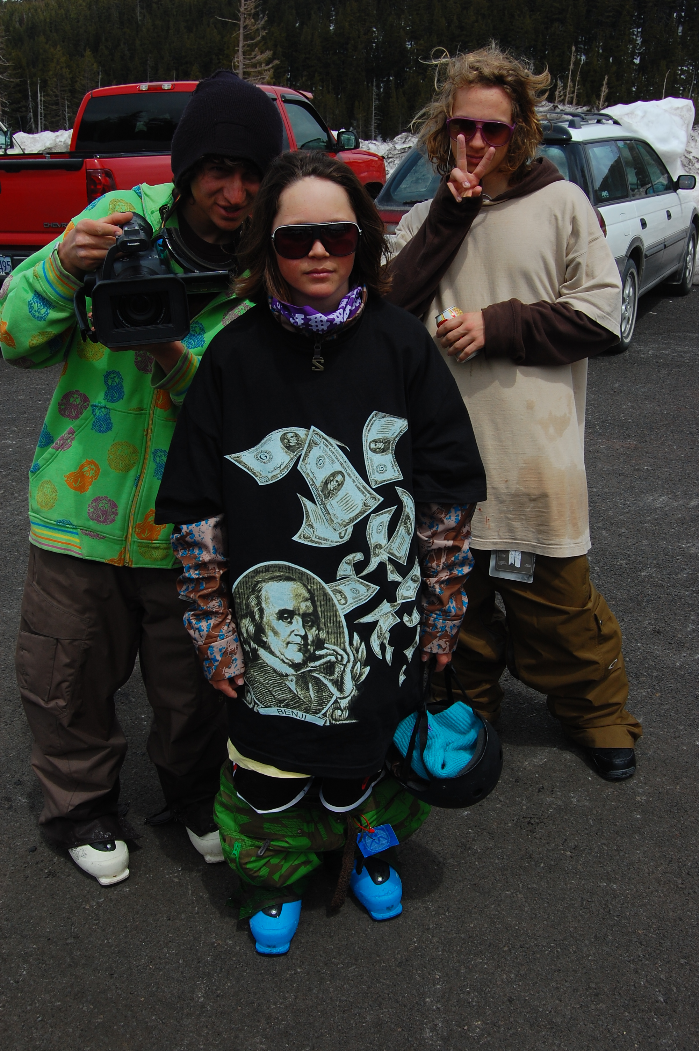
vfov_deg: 53.2
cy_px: 526
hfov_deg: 36.8
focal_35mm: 36
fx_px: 1050
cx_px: 350
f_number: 9
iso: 200
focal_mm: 24
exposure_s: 1/320
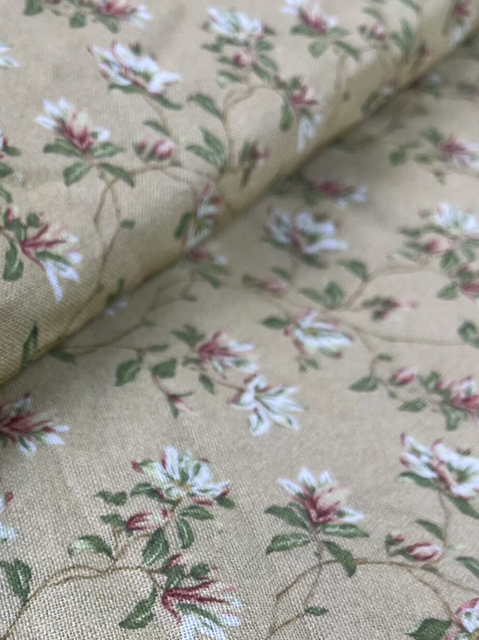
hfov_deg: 26.0
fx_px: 997
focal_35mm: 54
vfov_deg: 32.8
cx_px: 29
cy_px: 633
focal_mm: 5.1
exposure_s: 1/282
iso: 40
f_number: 1.6
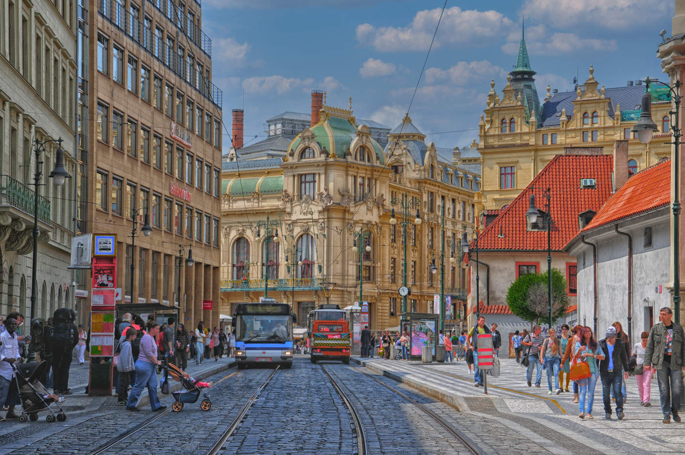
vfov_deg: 17.5
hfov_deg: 26.0
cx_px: 342
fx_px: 1482
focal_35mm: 78
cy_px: 228
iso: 200
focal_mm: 52
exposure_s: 1/160
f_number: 9
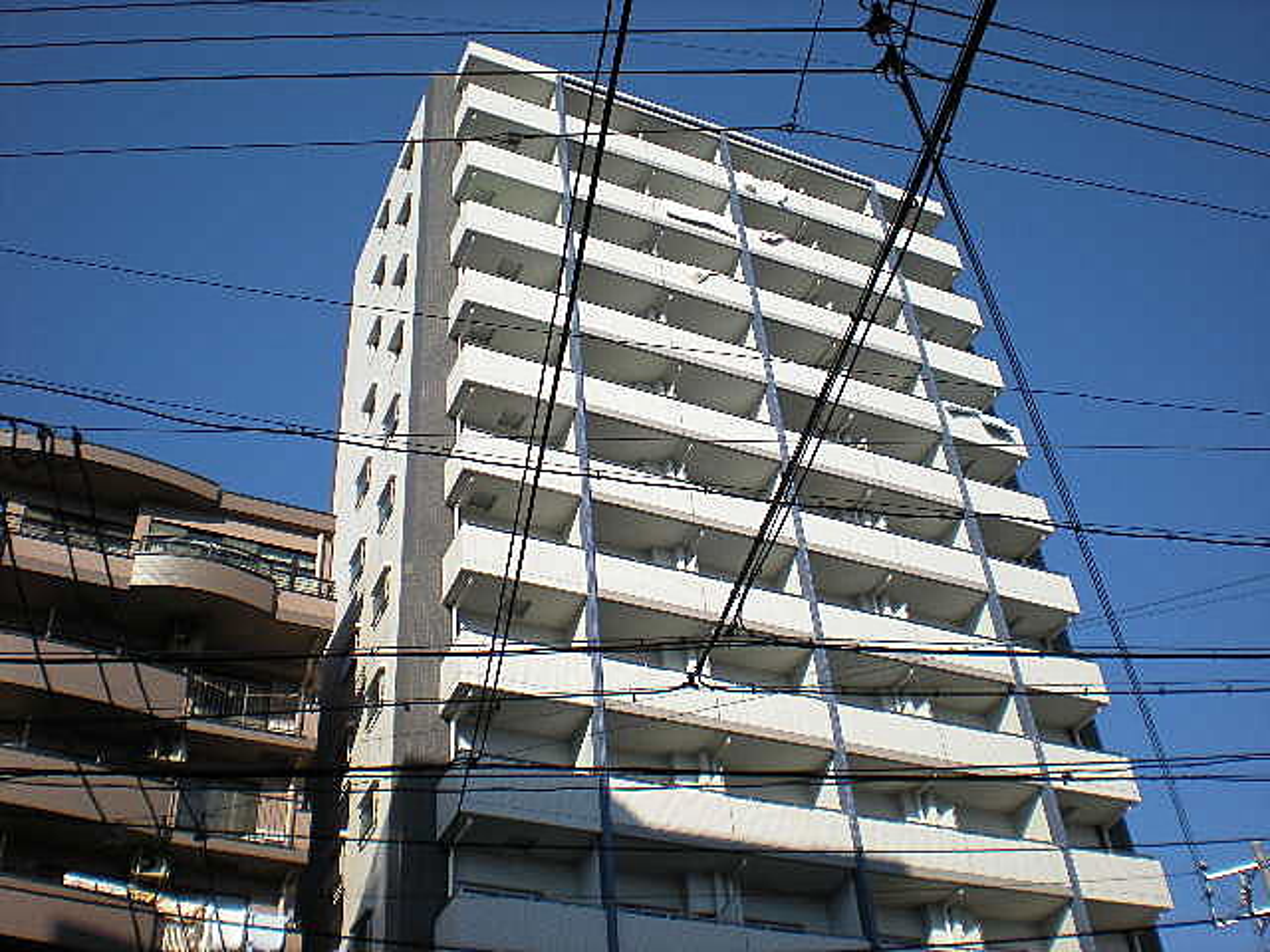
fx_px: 1394
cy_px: 476
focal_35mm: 38
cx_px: 635
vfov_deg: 37.7
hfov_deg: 49.0
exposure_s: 1/460
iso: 64
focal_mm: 6.3
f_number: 4.6
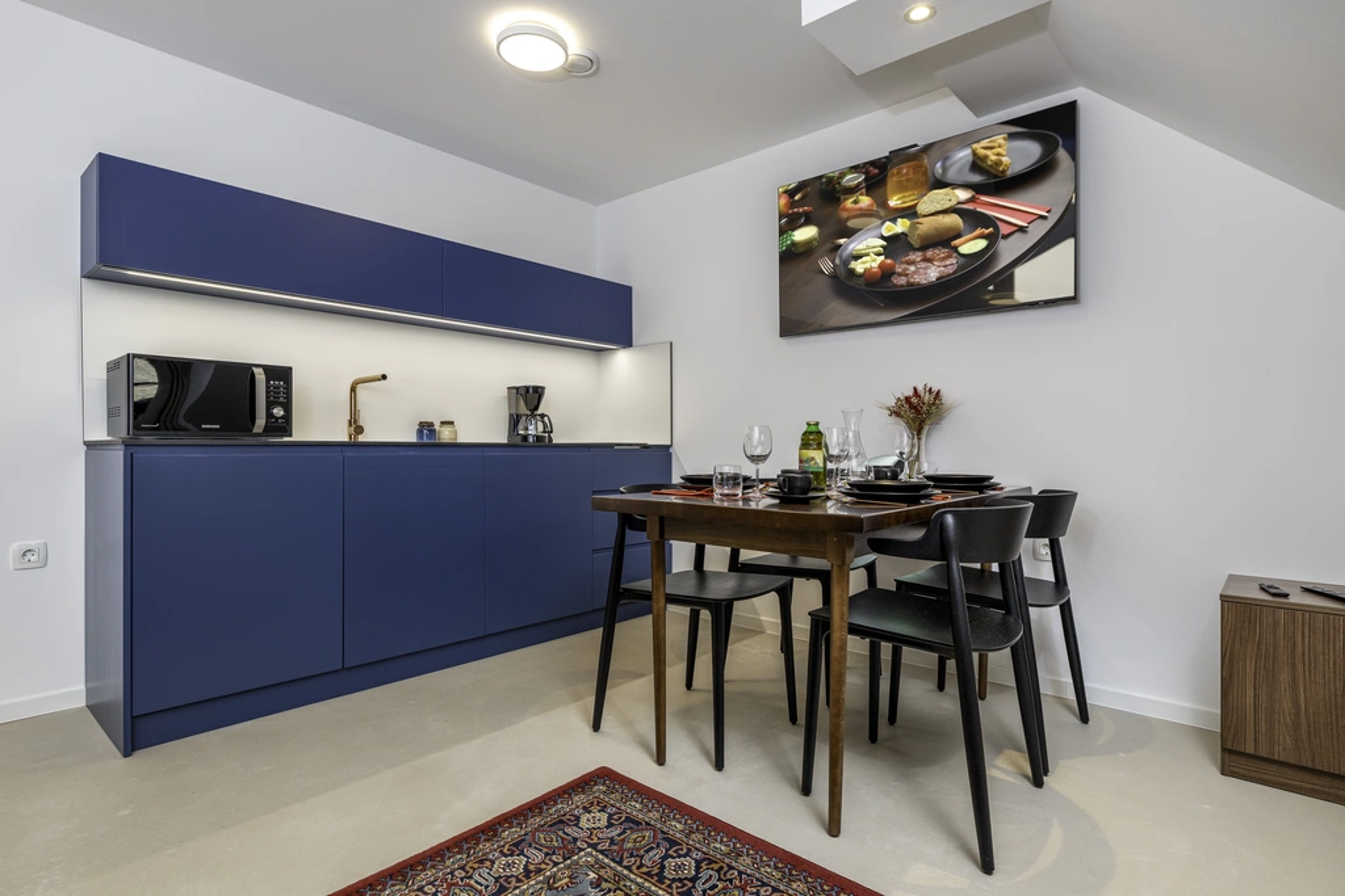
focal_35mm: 18
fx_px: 673
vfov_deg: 67.4
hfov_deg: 90.0
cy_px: 448
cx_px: 672
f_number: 7.1
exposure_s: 1/50
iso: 320
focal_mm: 18
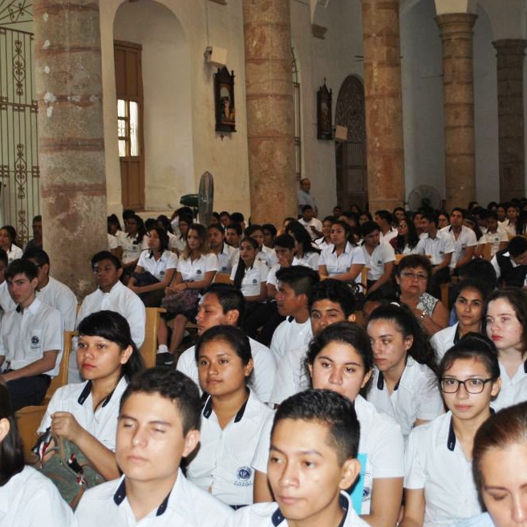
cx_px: 308
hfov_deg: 26.1
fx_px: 1137
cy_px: 264
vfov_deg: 26.1
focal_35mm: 66
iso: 200
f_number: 5
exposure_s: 1/60
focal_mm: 34
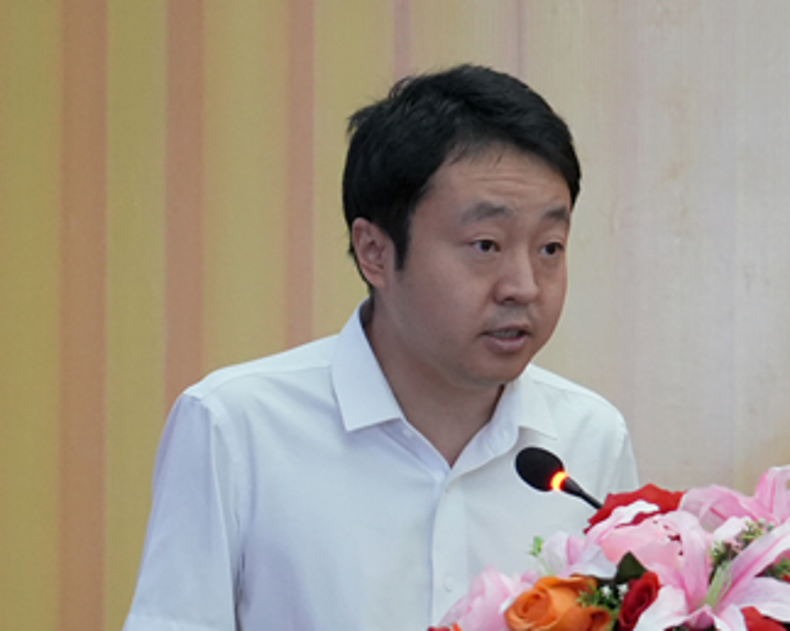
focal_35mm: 244
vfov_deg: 6.3
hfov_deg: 7.9
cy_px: 517
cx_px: 626
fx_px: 5702
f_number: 4
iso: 3200
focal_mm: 105
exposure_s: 1/80
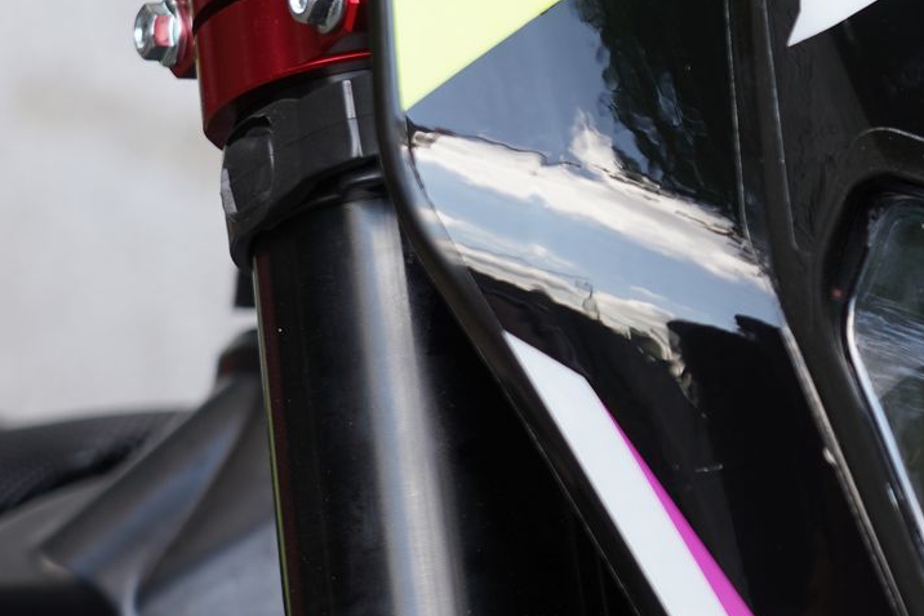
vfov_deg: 10.2
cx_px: 1147
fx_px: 3438
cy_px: 277
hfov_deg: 14.7
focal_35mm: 134
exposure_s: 1/100
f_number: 4.5
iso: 100
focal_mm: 48
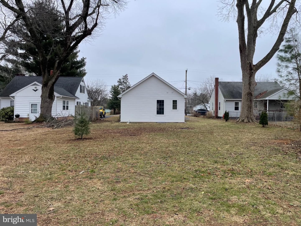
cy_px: 113
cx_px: 150
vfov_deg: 53.1
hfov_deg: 67.3
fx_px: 226
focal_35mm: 26
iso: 32
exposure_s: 1/1366
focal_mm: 4.2
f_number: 1.6
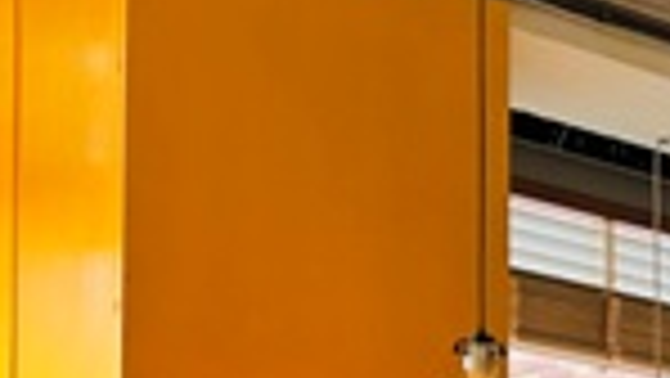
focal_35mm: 140
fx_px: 2489
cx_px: 1641
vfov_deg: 8.3
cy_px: 738
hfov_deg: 12.1
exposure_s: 1/120
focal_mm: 6.86
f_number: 1.78
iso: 80
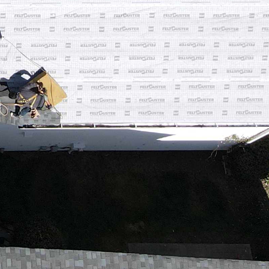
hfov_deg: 15.2
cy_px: -156
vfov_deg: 15.0
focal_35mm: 106
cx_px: -132
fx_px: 932
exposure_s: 1/640
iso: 100
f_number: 2.8
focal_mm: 4.5
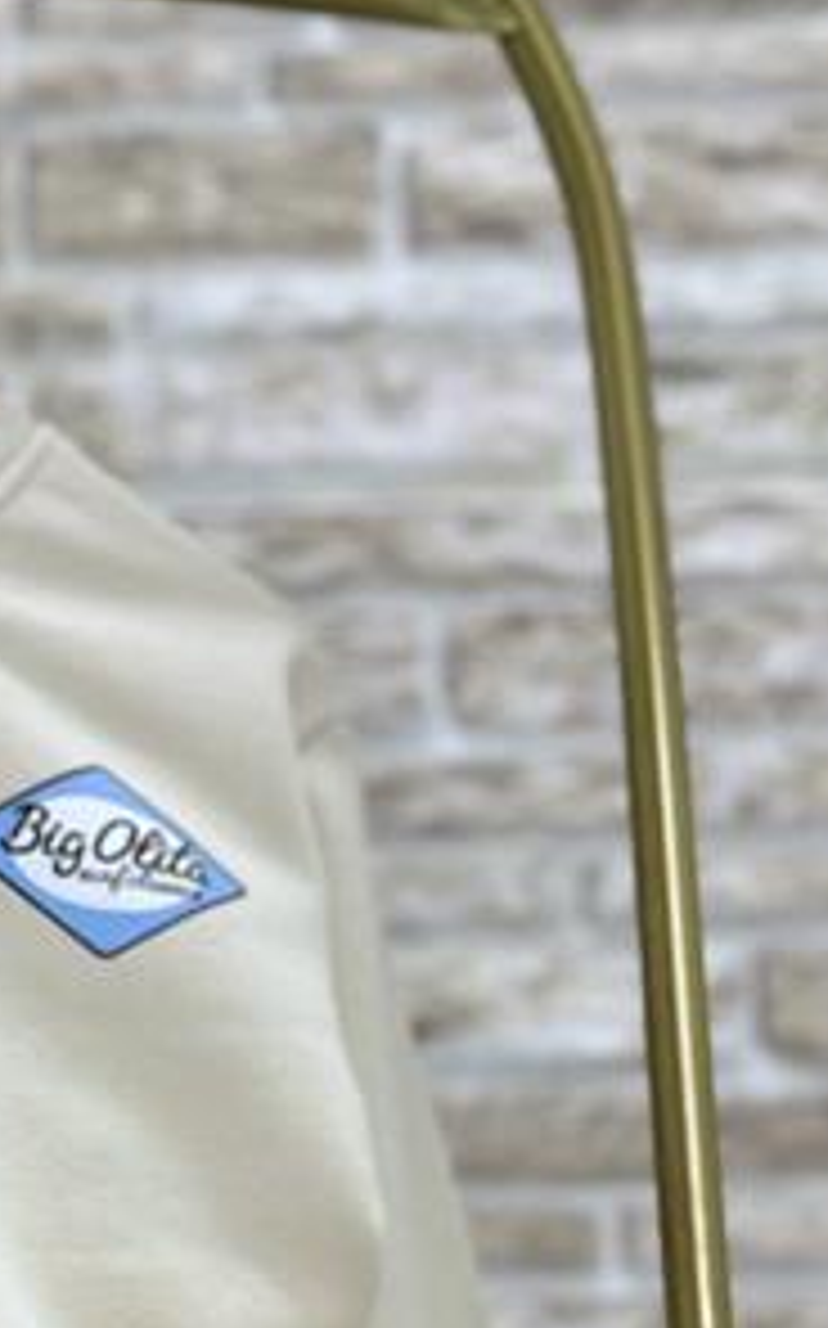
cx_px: -198
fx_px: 2495
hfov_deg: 17.8
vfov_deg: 28.4
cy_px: 1238
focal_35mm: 69
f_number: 1.78
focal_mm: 6.86
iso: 64
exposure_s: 1/100
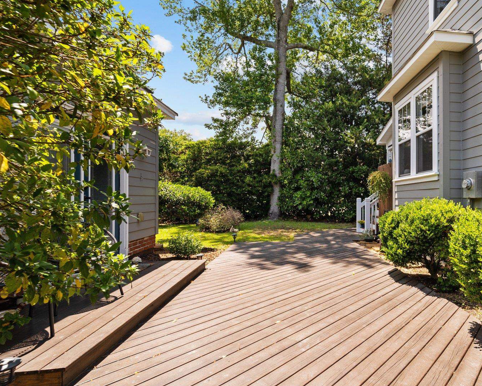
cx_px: 334
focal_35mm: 20
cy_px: 193
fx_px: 285
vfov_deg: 68.1
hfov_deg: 76.9
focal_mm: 14
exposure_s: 1/100
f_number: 8
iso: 100
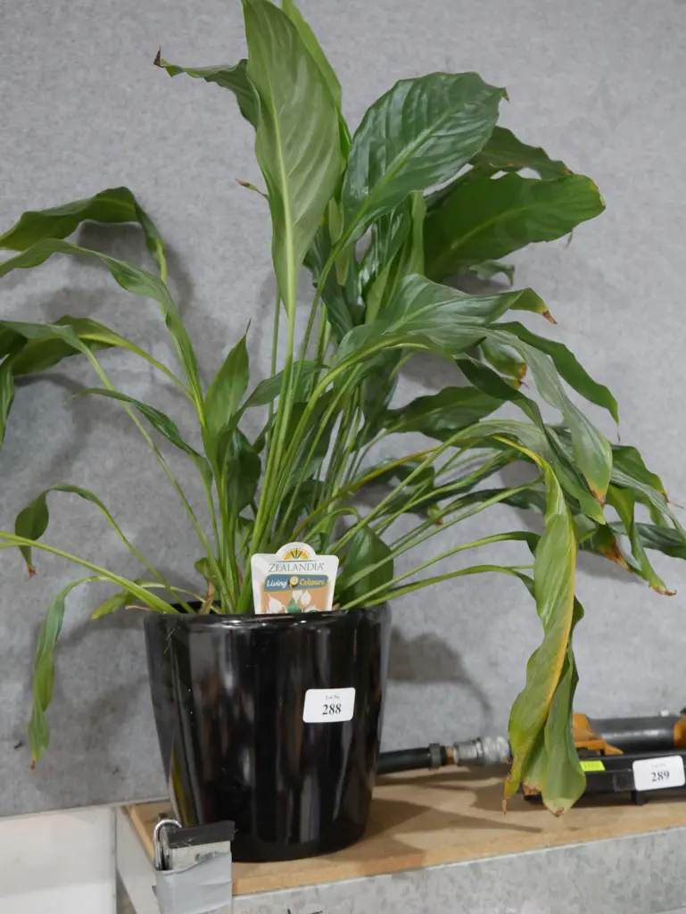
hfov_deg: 37.8
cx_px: 343
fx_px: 1003
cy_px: 457
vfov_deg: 49.0
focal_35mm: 38
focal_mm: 19
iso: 2000
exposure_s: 1/60
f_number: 4.1
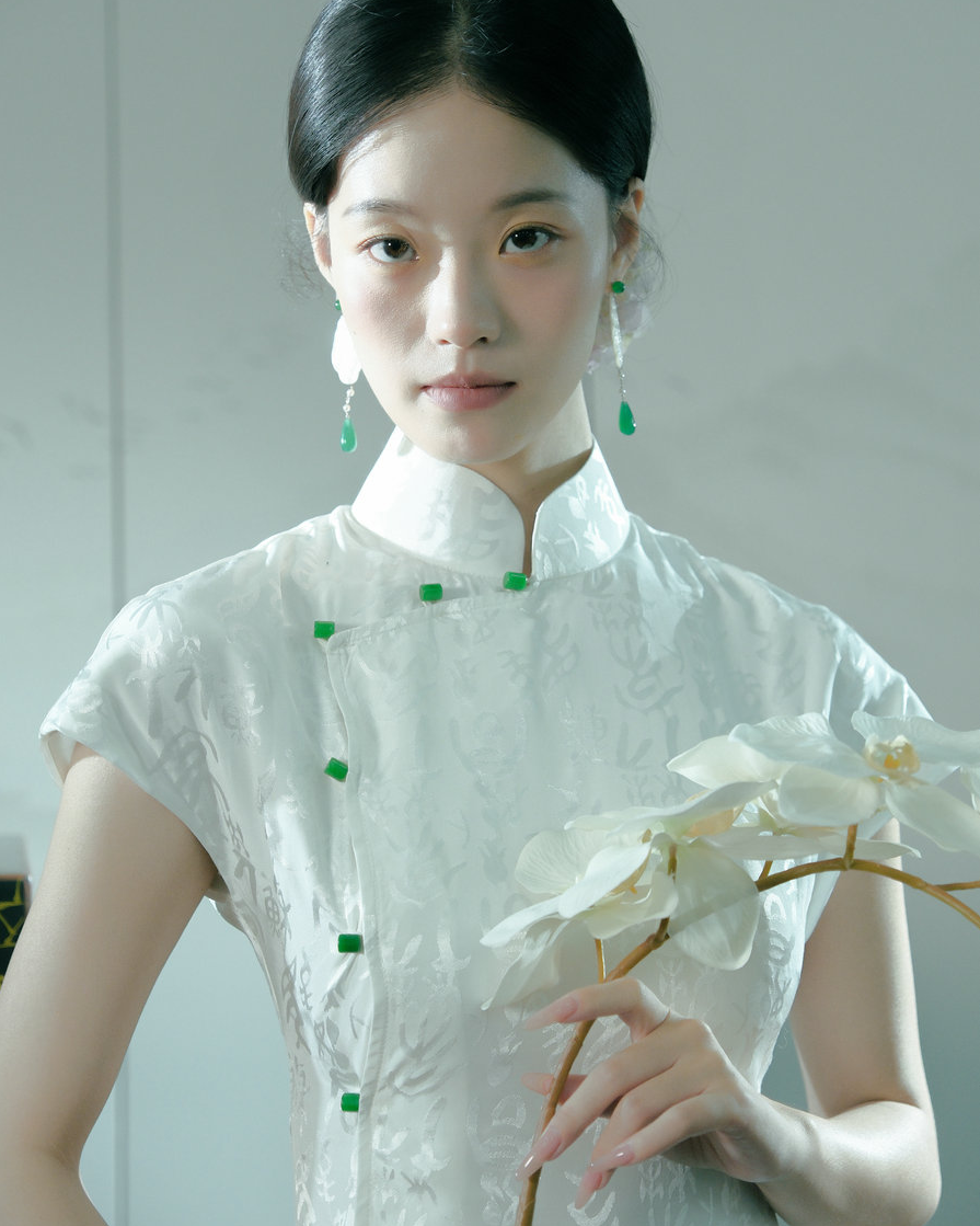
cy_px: 559
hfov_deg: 16.4
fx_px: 3408
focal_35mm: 94
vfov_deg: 20.4
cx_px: 491
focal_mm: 55
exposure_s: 1/250
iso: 800
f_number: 2.8
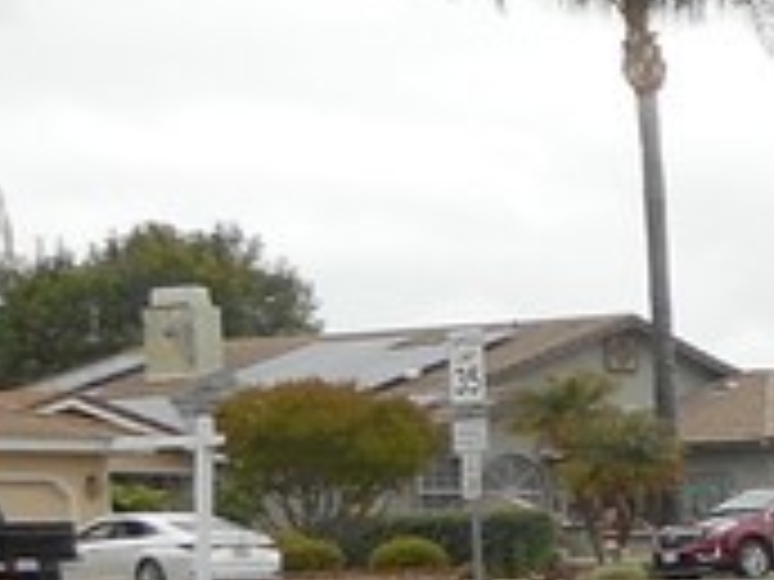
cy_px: 692
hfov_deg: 10.1
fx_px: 3332
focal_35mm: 149
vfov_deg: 9.8
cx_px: 2268
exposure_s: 1/320
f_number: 3.7
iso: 80
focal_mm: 4.5
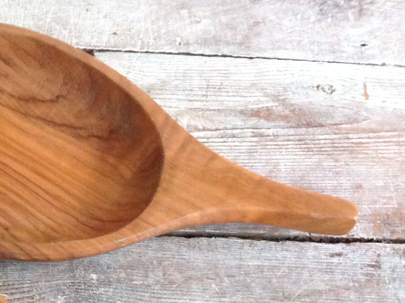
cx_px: -35
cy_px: 308
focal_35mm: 81
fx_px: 946
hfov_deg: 22.8
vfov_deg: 17.7
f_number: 2.4
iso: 320
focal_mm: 4.28
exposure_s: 1/15
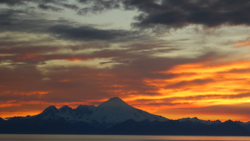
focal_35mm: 154
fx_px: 1021
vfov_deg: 7.9
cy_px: 106
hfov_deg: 13.8
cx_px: 222
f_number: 5.6
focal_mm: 55
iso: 200
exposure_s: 1/125
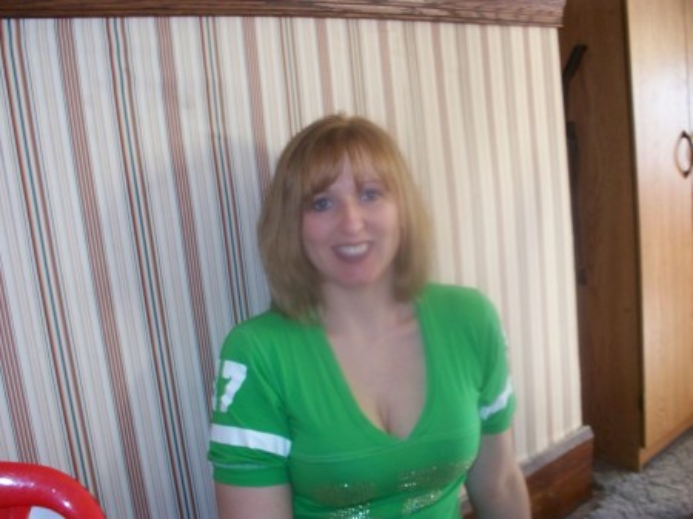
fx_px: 720
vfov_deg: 39.6
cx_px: 346
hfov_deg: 51.4
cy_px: 260
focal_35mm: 36
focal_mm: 7.54
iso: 200
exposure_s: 1/30
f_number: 2.8
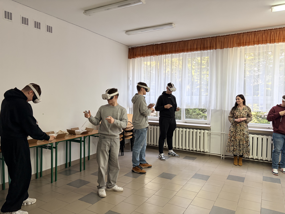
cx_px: 142
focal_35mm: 26
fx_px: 214
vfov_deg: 53.1
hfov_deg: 67.3
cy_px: 107
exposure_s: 1/100
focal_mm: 5.96
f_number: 1.6
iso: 125
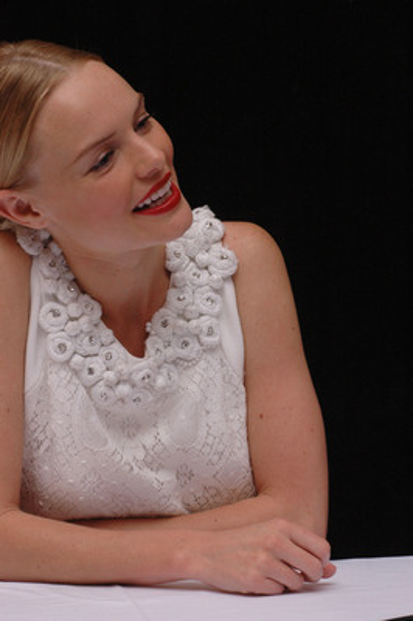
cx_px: 206
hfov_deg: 11.4
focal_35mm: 120
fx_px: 2068
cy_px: 310
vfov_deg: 17.1
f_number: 10
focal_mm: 80
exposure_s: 1/400
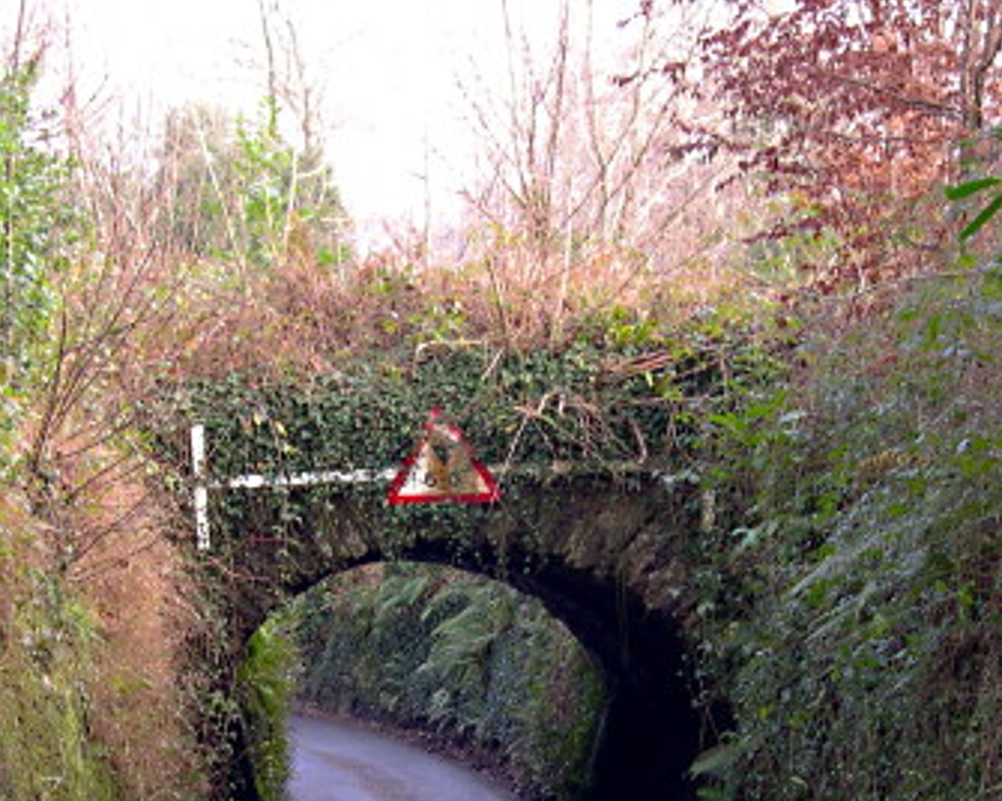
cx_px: 425
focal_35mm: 97
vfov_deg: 15.8
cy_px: 622
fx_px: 2877
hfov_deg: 19.7
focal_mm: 11.1
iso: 105
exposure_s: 1/30
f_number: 3.2
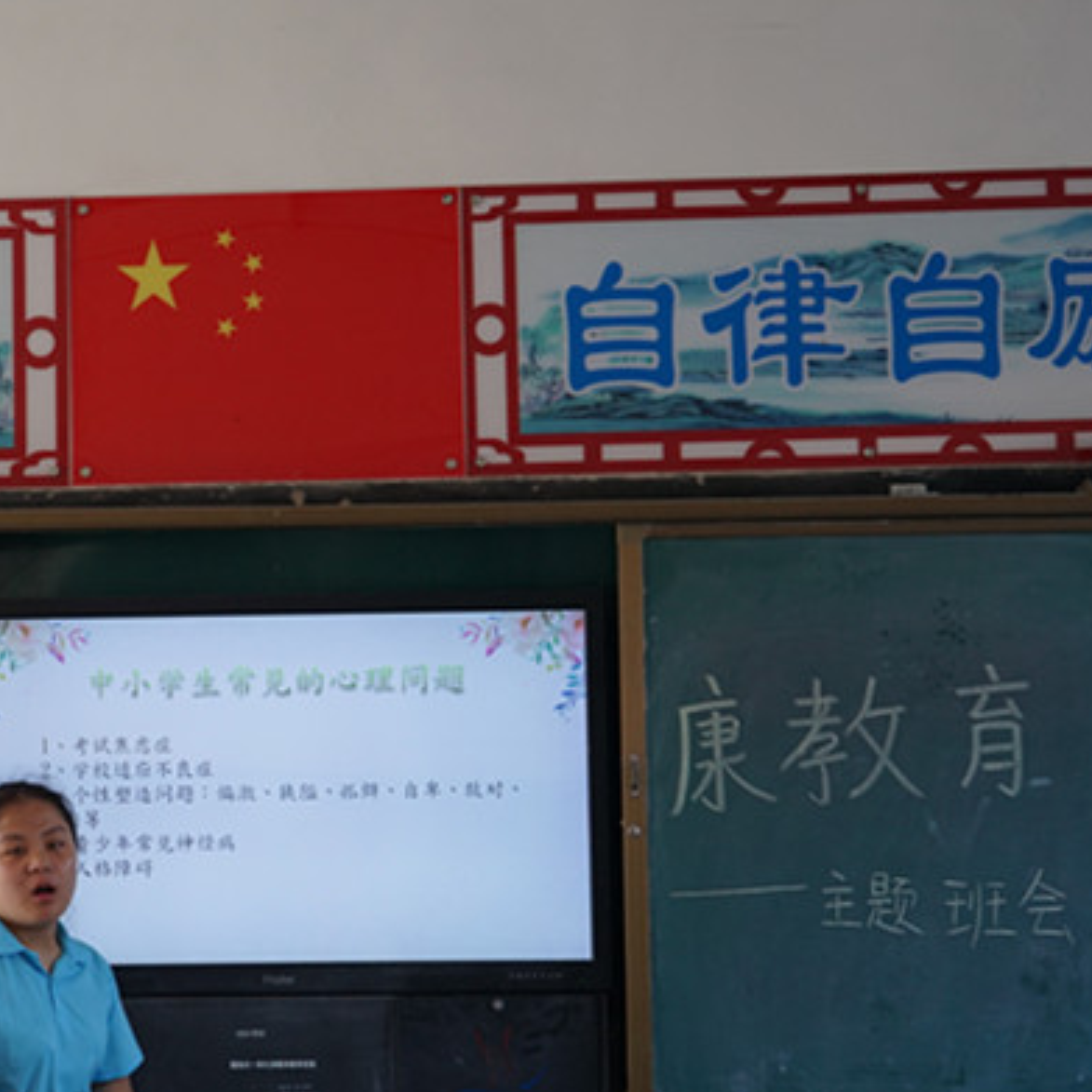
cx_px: 154
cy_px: 695
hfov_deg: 20.5
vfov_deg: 20.8
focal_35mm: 83
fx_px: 2962
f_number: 4.5
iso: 500
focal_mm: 45
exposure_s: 1/160
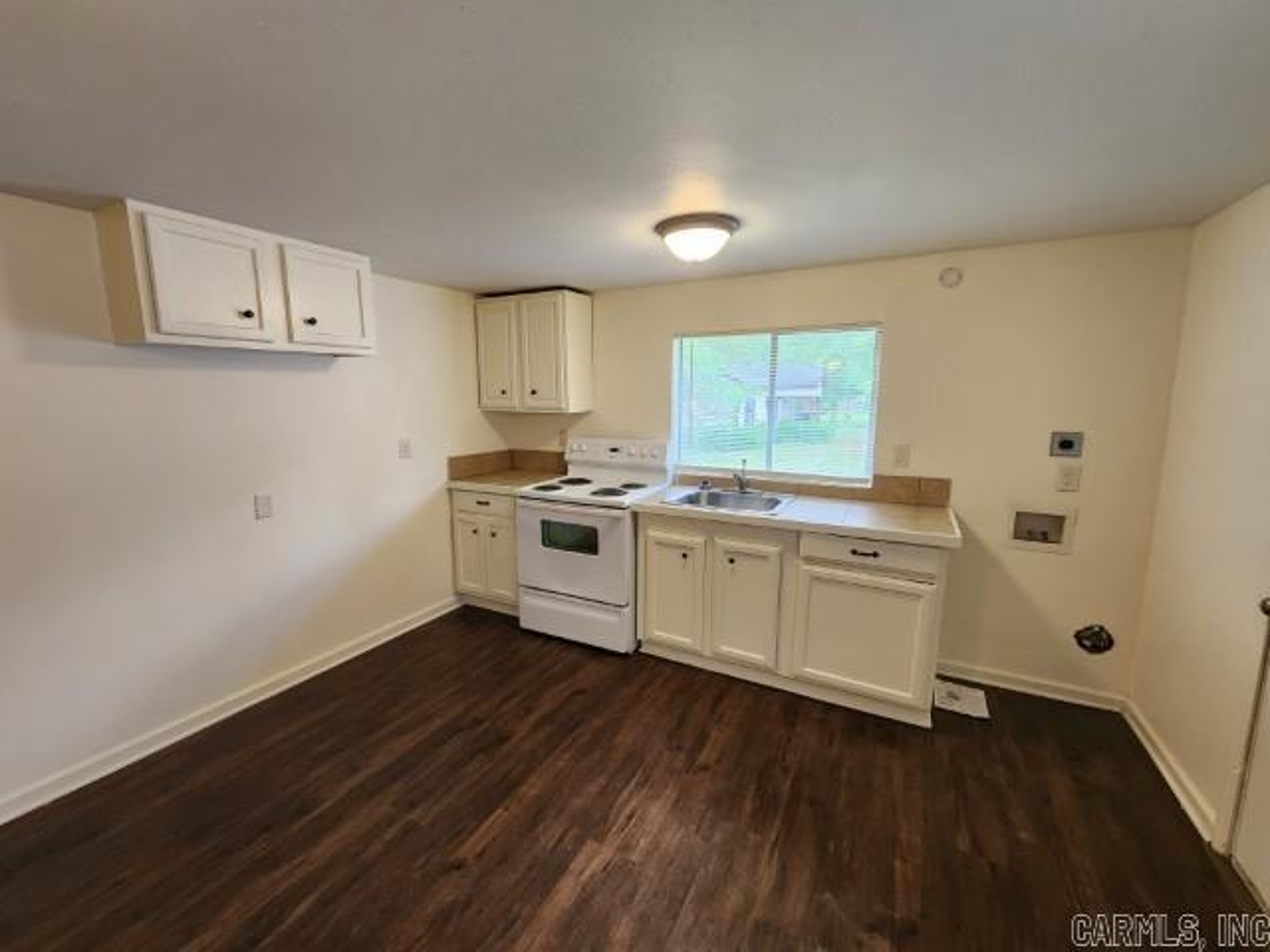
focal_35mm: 13
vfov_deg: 89.9
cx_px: 635
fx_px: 477
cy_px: 476
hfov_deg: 106.2
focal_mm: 2.2
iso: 250
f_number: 2.2
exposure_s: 1/60
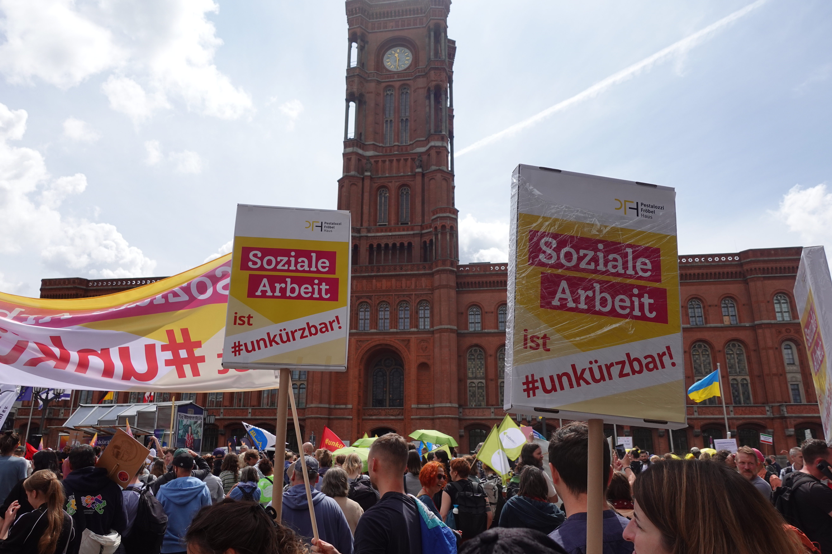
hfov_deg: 71.5
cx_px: 400
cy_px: 281
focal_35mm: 25
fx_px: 578
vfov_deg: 51.3
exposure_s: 1/200
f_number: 4
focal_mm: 9.4
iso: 125
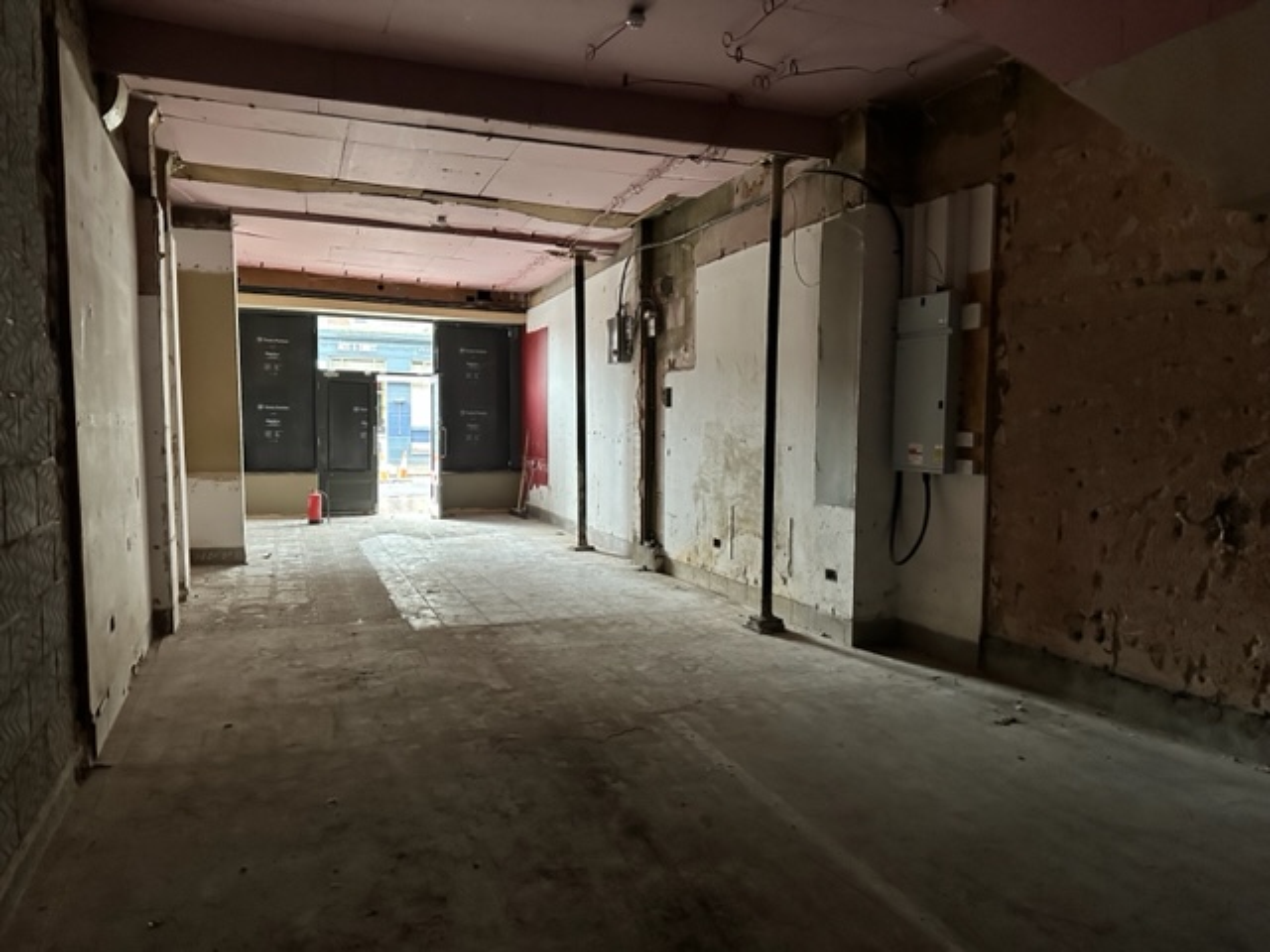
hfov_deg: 71.6
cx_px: 635
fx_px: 881
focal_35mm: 24
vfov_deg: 56.8
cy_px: 476
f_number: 1.78
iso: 1000
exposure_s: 1/41
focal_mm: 6.86
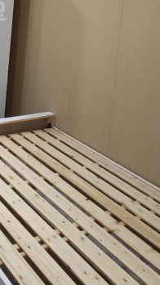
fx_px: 302
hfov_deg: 24.9
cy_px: 0
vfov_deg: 43.4
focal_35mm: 40
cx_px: -59
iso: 320
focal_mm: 1.82
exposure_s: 1/33
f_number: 2
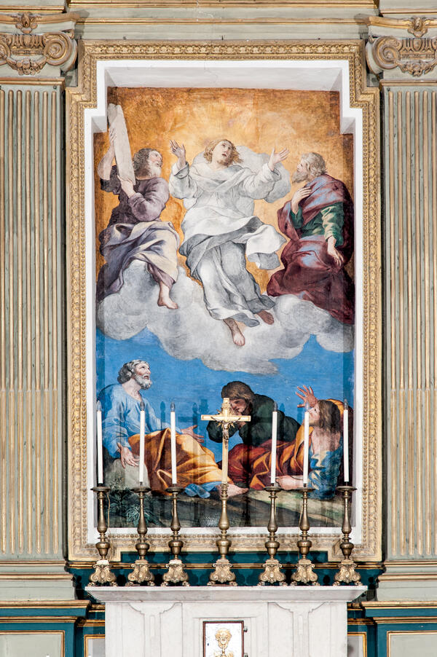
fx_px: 1732
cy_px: 328
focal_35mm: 95
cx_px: 218
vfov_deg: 21.5
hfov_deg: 14.4
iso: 400
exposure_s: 1/5
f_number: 8
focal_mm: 95
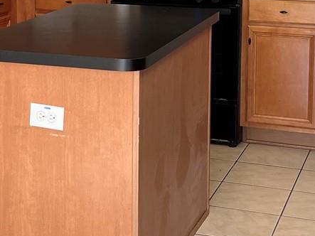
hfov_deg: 20.8
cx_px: 102
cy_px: -4
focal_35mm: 94
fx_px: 855
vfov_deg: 15.4
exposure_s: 1/121
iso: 125
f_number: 1.5
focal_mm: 5.7
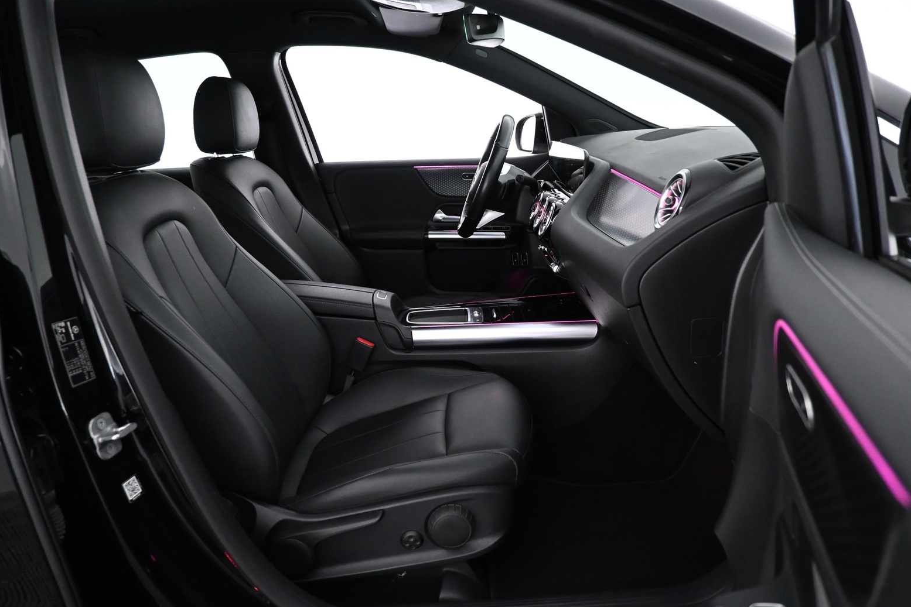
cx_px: 464
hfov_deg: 71.5
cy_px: 314
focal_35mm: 25
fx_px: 633
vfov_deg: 51.3
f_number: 4
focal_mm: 16
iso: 4000
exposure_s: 1/60
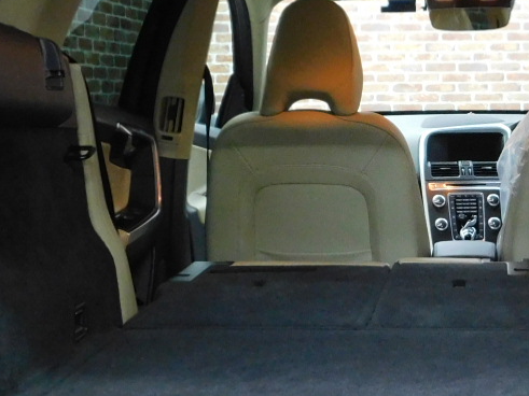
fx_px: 1146
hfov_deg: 25.5
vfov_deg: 19.6
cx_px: 431
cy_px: 165
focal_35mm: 75
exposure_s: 1/13
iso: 400
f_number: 3
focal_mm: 4
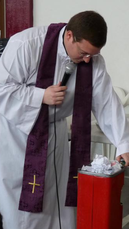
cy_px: 115
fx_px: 571
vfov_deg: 22.7
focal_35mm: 94
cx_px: 88
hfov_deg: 12.9
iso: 200
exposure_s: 1/30
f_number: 3.2
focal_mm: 8
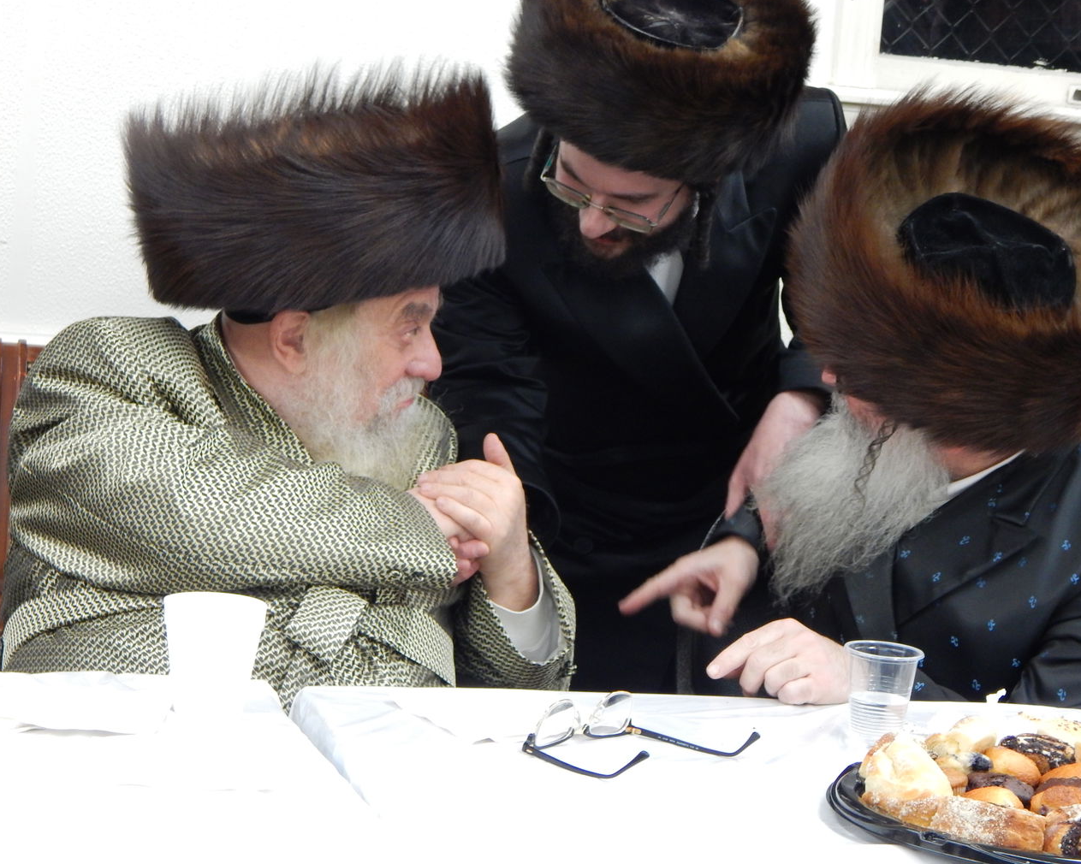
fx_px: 2943
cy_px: 417
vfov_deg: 16.7
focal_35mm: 92
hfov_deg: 20.8
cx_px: 548
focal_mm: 15.3
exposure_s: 1/30
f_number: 4.3
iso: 360
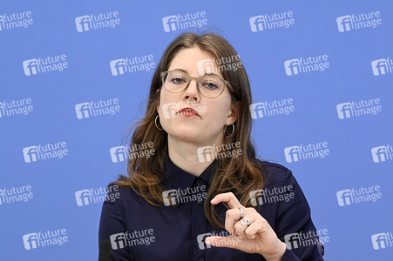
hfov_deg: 18.3
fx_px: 1222
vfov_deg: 12.2
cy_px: 130
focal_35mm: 112
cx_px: 196
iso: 4000
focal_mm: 112
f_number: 7.1
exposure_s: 1/400
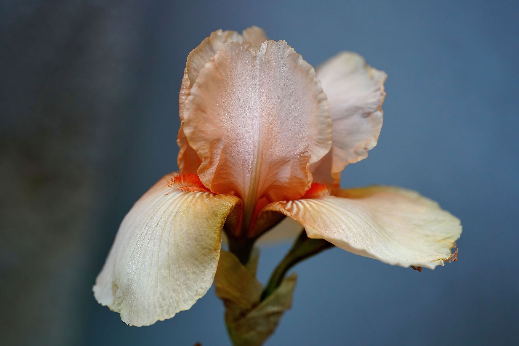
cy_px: 173
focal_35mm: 105
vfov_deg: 13.0
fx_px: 1514
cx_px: 260
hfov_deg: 19.5
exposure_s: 1/800
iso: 2500
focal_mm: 105
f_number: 3.5
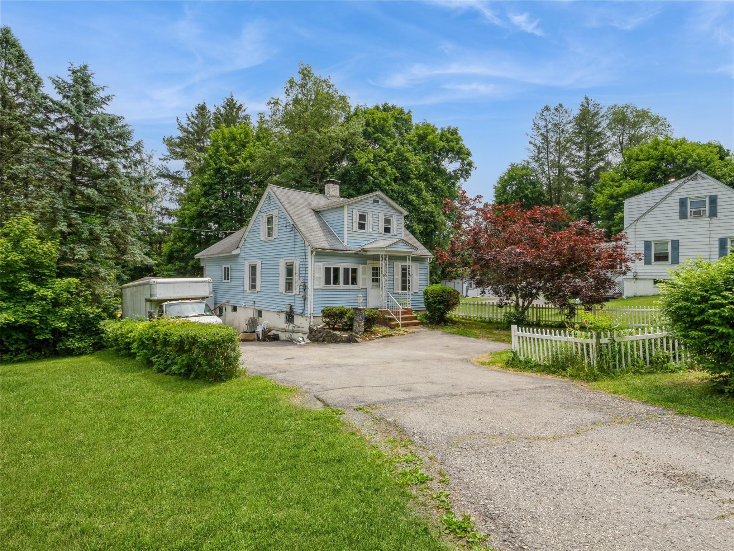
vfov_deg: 66.0
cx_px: 367
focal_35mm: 20
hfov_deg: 81.7
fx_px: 424
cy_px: 276
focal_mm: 10
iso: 200
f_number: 8
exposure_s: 1/500
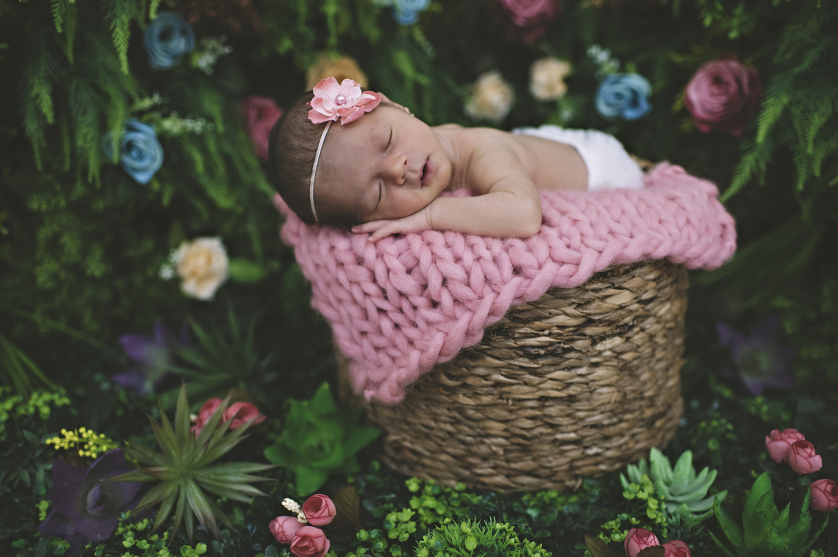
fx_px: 814
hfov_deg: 54.5
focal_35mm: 35
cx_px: 419
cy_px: 278
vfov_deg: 37.8
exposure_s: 1/160
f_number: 2.2
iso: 320
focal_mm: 35
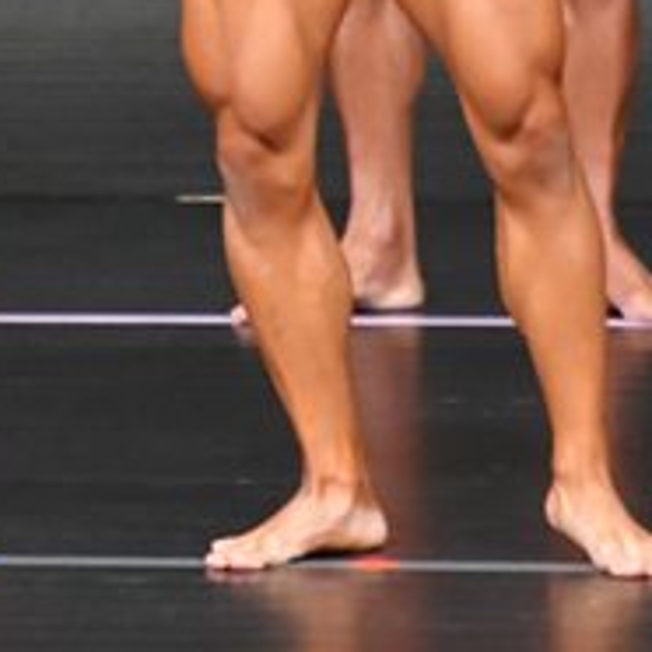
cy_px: -123
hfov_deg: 1.3
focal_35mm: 1326
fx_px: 28257
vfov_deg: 1.3
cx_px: -373
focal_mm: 250
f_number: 5.6
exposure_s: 1/400
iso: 5000
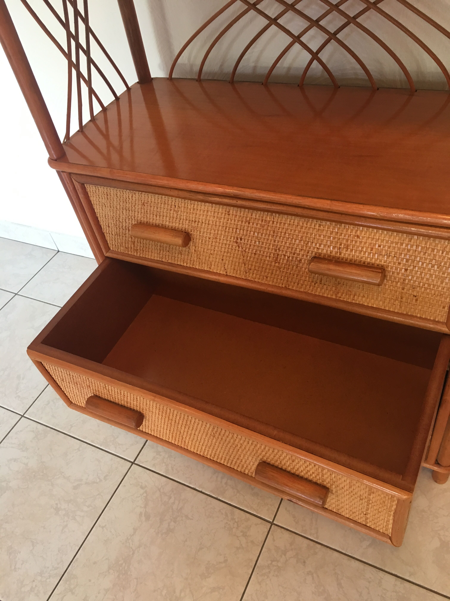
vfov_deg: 61.7
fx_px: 503
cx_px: 225
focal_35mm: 29
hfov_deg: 48.2
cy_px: 300
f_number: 2.2
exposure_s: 1/33
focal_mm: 4.15
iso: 125
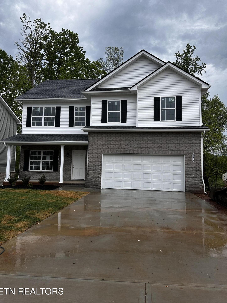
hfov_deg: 54.9
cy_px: 148
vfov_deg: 69.4
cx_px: 115
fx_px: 219
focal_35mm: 25
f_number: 1.78
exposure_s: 1/2410
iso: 80
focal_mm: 6.86
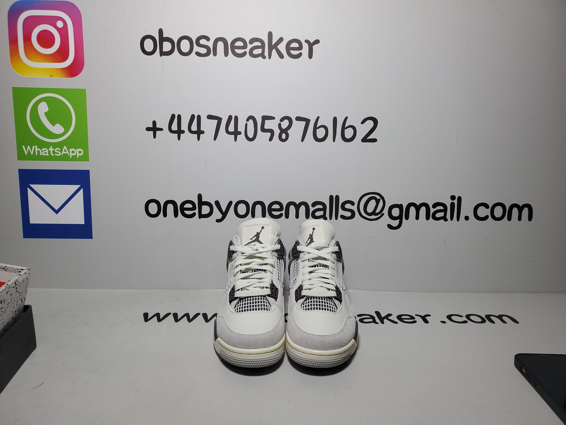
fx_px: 425
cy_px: 212
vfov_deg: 53.1
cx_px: 283
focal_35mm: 26
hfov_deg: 67.3
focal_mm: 4.3
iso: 50
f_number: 2.4
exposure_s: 1/307
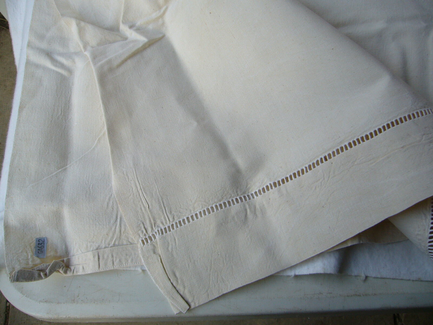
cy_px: 162
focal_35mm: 35
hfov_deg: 52.6
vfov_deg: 40.7
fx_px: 438
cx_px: 216
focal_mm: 5.8
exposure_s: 1/25
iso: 80
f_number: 2.8
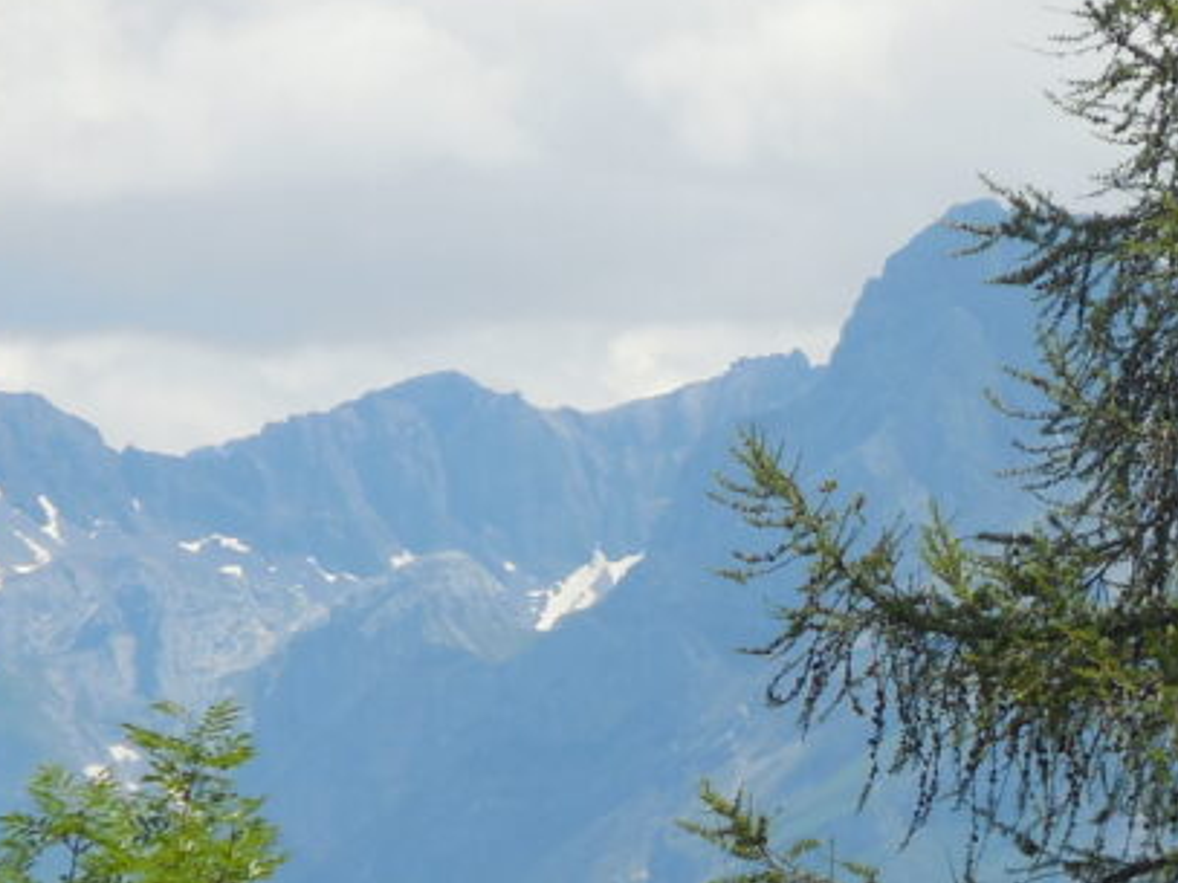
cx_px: 1164
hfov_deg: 3.1
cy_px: 724
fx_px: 21909
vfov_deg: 2.3
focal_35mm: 644
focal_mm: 46.1
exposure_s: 1/500
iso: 125
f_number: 6
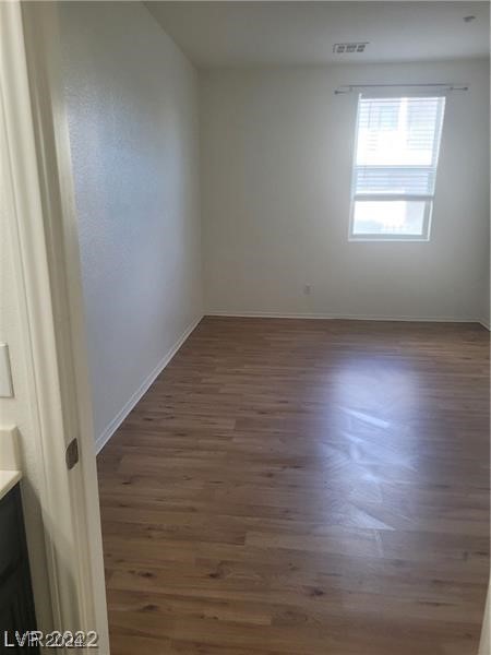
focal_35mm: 26
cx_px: 246
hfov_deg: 53.1
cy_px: 328
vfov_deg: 67.3
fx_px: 492
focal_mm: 5.4
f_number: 1.8
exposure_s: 1/120
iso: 200
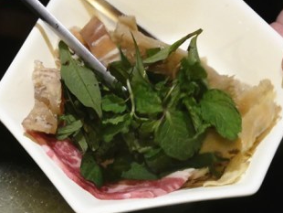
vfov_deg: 10.8
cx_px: 100
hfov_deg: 14.4
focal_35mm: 137
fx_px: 1121
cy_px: 194
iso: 3200
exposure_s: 1/40
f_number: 4.4
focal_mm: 30
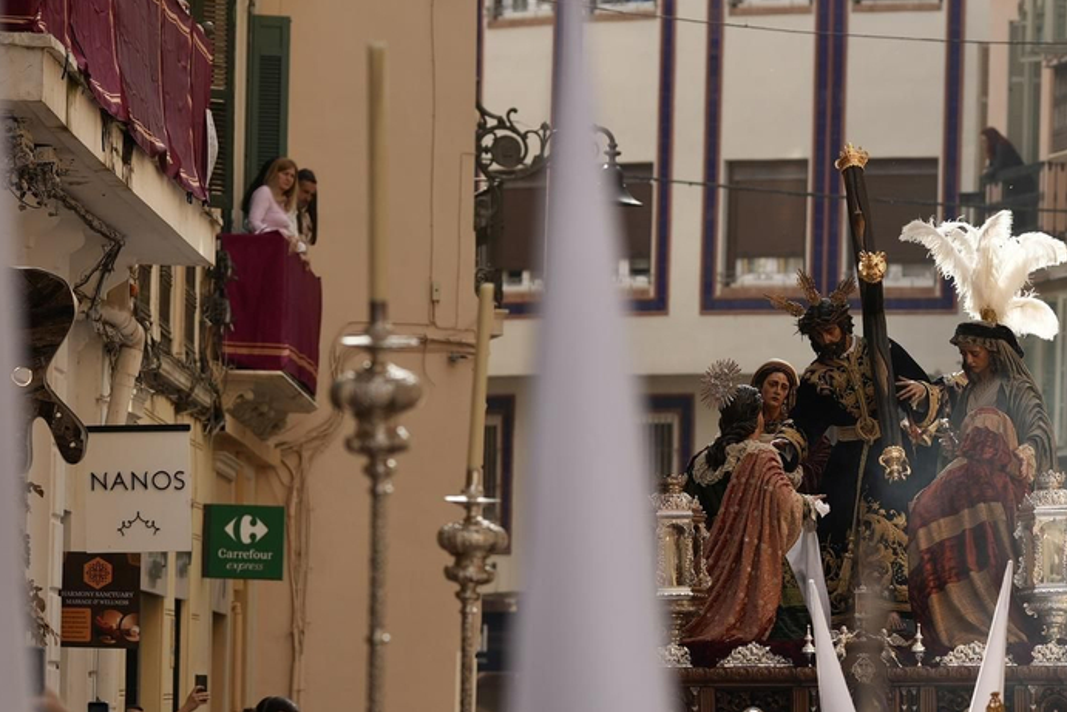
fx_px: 7203
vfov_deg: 5.6
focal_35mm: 243
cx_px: 880
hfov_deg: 8.5
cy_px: 755
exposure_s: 1/1000
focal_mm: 105
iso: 100
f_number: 2.8
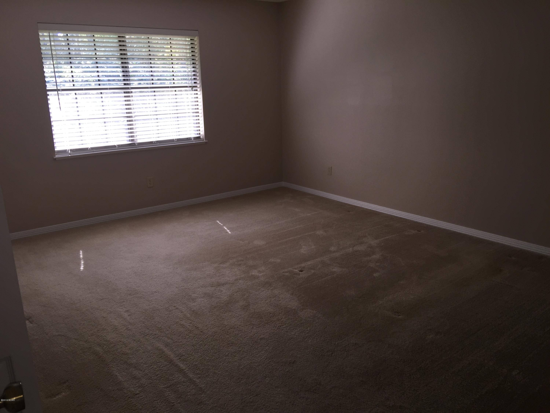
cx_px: 275
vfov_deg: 48.2
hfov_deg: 61.7
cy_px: 206
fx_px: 461
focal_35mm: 29
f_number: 2.2
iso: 32
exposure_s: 1/53
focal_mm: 4.15
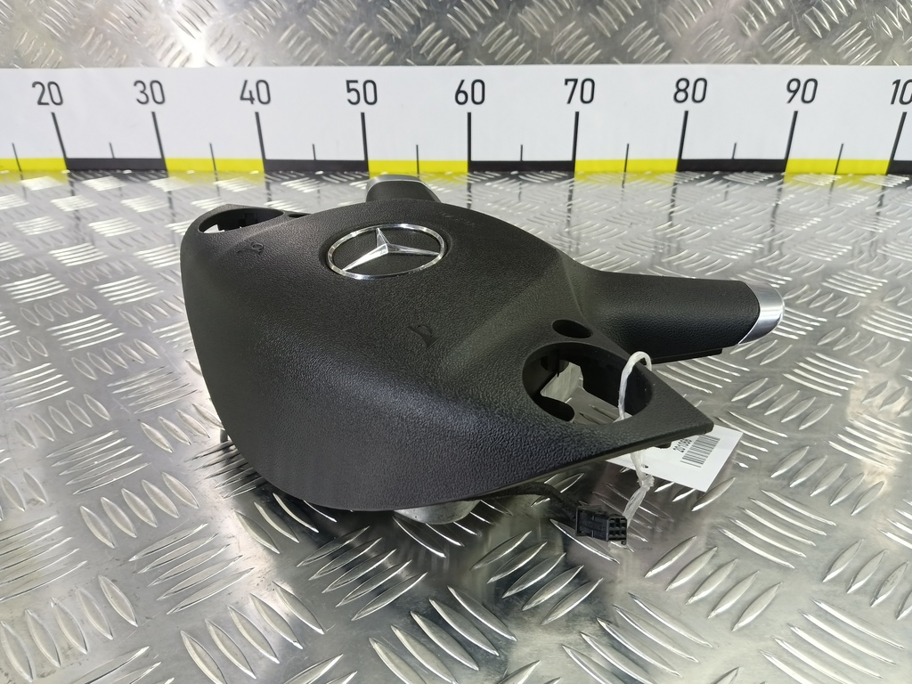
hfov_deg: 73.9
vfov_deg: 58.9
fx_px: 606
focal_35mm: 23
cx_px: 456
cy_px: 342
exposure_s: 1/50
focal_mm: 4.11
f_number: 1.6
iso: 159
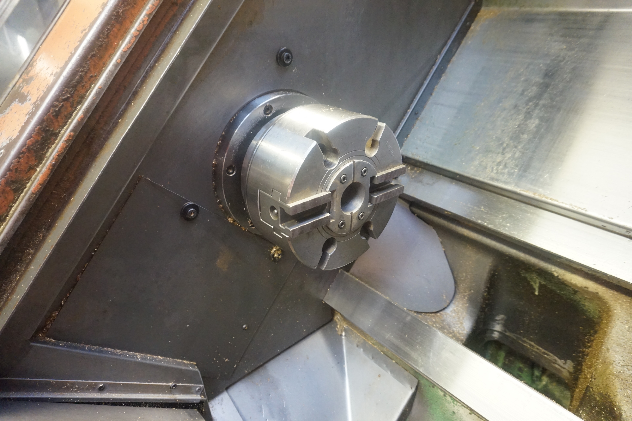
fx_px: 421
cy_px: 210
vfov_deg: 53.1
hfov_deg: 73.8
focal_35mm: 24
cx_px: 316
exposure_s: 1/125
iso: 3200
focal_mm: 16
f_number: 3.5
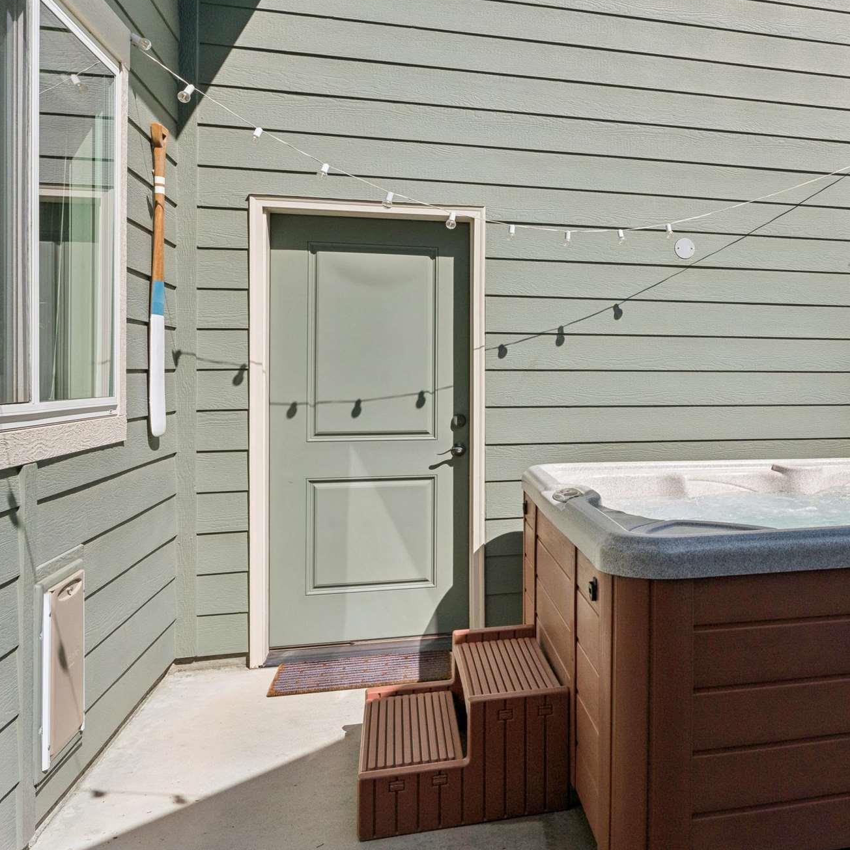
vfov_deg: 49.9
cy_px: 376
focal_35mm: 33
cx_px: 715
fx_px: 911
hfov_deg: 46.5
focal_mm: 16.4
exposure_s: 1/400
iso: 400
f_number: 13
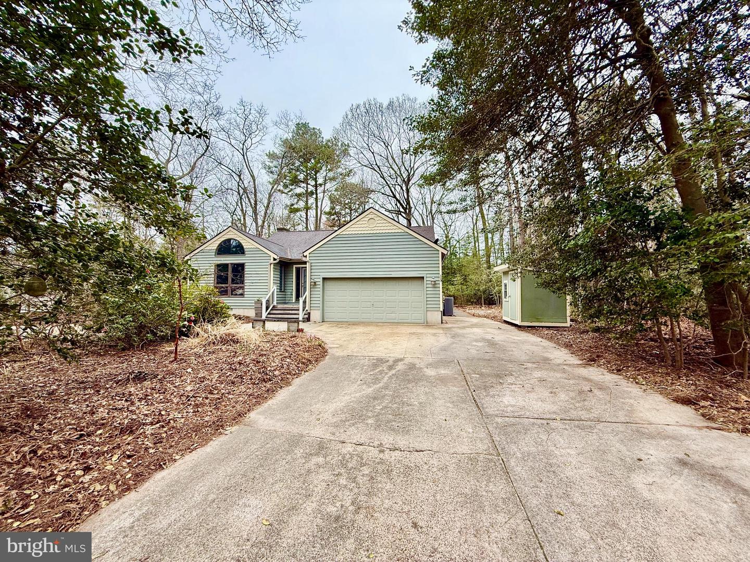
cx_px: 375
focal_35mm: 14
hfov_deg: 102.1
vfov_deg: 85.7
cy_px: 281
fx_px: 303
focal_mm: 2.22
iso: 64
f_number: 2.2
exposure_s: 1/228
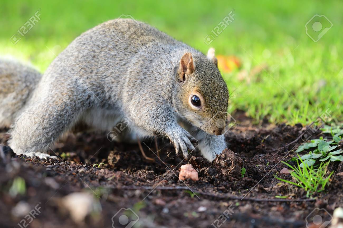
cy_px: 114
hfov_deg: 4.6
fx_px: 4286
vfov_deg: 3.1
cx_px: 172
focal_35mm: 450
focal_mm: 300
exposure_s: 1/500
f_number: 4
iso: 1400
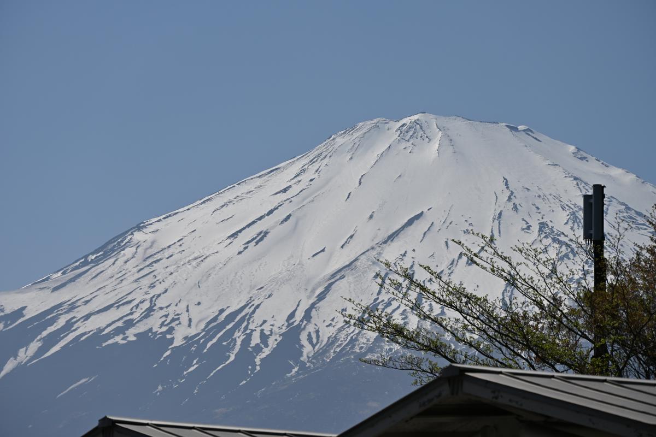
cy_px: 218
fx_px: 3826
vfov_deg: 6.5
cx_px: 328
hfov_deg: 9.8
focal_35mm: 210
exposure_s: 1/2000
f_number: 8
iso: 100
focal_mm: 140
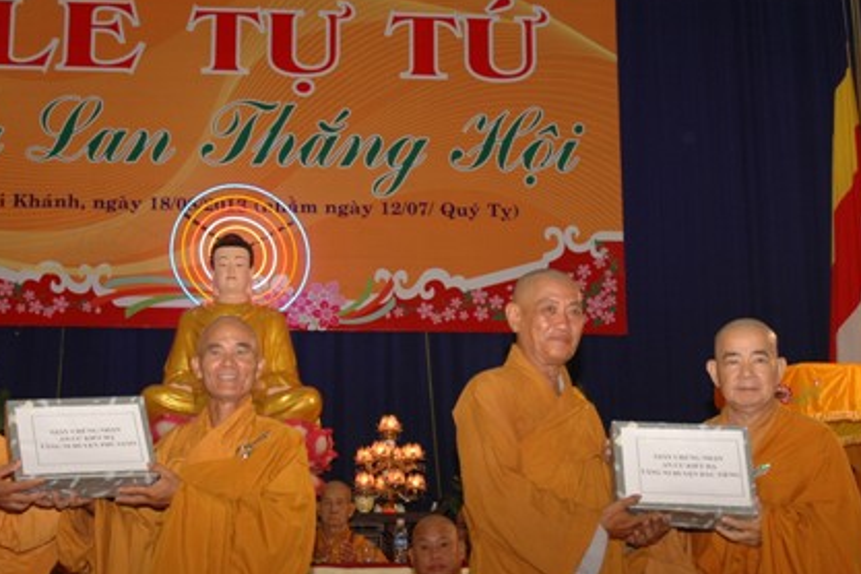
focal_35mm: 67
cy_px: 376
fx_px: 1597
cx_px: 384
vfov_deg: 20.3
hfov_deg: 30.2
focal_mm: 29
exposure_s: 1/60
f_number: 4
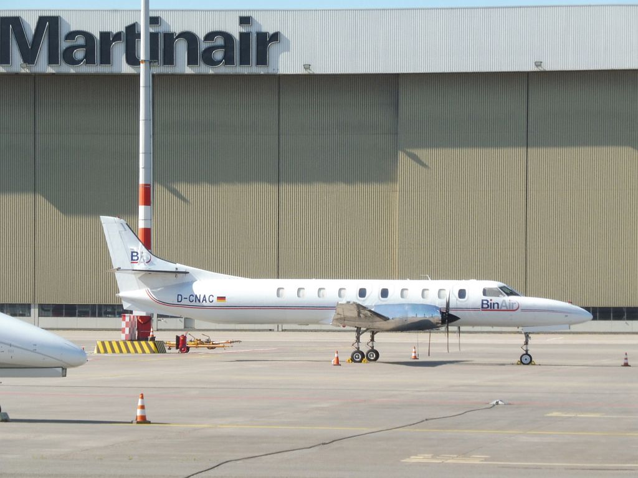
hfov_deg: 10.0
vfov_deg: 7.5
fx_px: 3664
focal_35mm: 199
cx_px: 319
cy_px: 239
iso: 100
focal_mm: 35.6
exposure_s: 1/200
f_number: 7.1
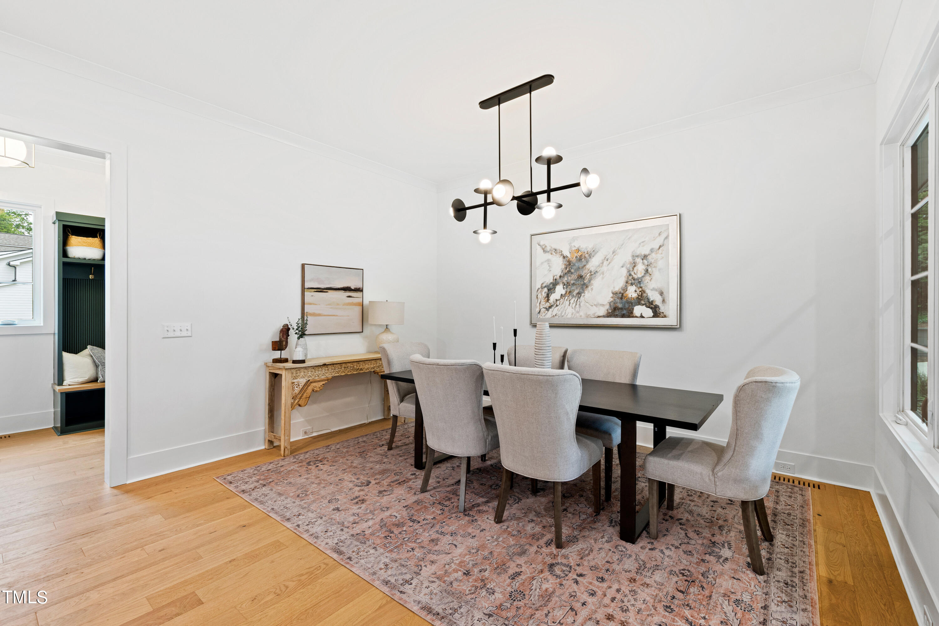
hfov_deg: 100.4
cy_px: 313
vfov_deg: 77.3
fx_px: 391
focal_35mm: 15
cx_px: 470
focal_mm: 10
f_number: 8
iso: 100
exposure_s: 1/1.25
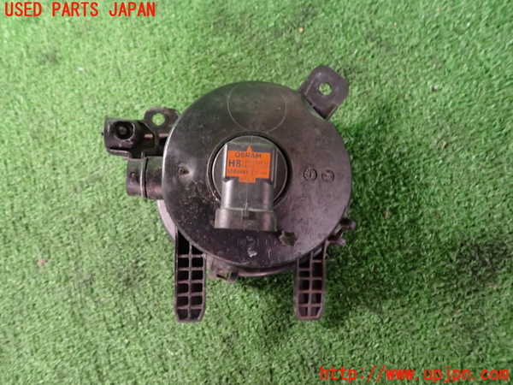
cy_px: 192
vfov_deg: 54.9
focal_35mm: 25
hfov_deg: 69.4
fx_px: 370
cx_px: 256
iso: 800
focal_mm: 4.5
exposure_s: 1/25
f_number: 2
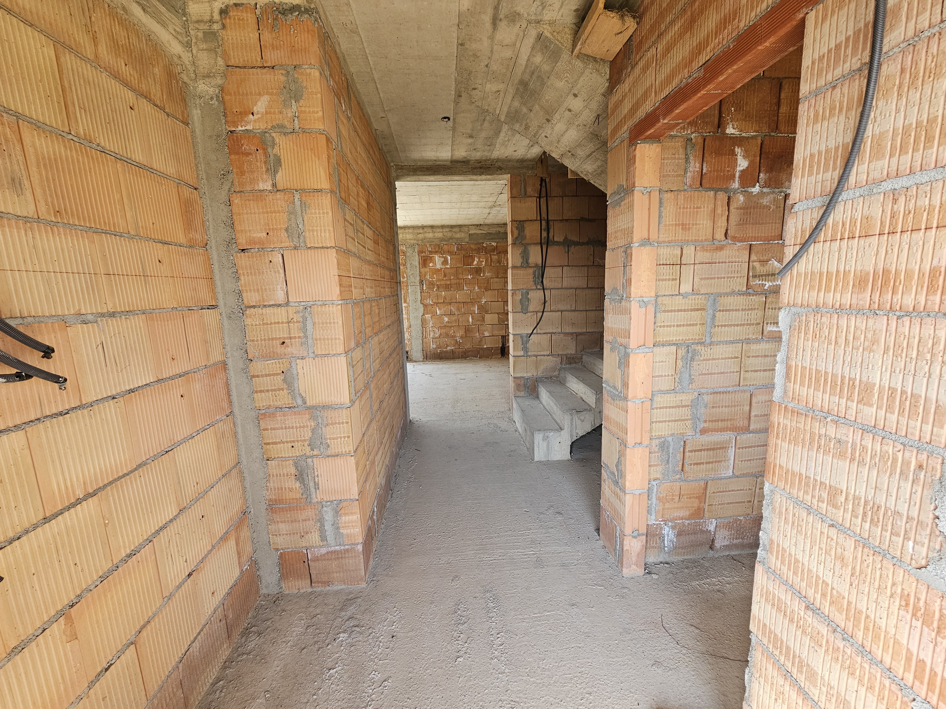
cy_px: 354
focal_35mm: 13
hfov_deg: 106.2
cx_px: 473
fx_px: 355
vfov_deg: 89.9
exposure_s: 1/193
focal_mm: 2.2
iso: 100
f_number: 2.2
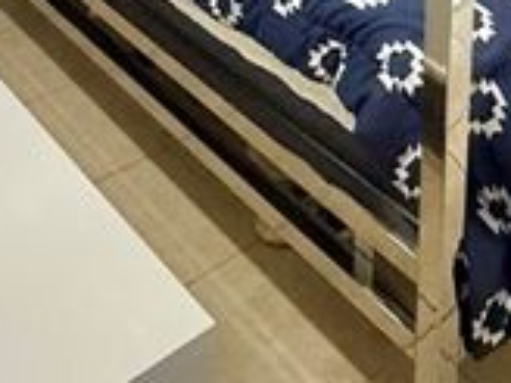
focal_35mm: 60
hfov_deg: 31.4
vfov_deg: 20.4
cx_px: 404
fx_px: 886
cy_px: -215
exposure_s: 1/60
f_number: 2.2
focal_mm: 2.22
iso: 500
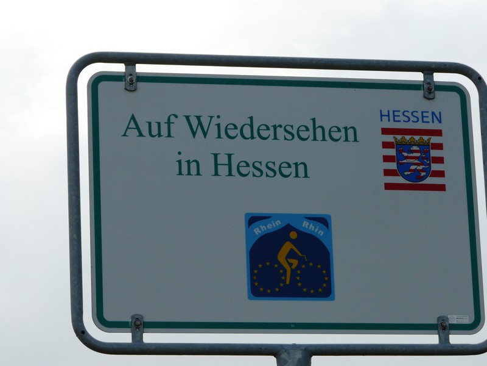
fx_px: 2364
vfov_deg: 8.8
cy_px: 183
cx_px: 244
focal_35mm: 168
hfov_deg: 11.8
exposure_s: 1/320
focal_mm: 27.6
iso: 100
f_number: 5.6
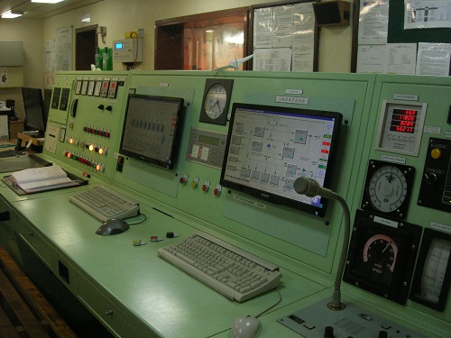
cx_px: 226
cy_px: 169
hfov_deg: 49.0
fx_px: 495
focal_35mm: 38
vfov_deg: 37.7
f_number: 2.8
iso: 200
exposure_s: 1/60
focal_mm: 7.8
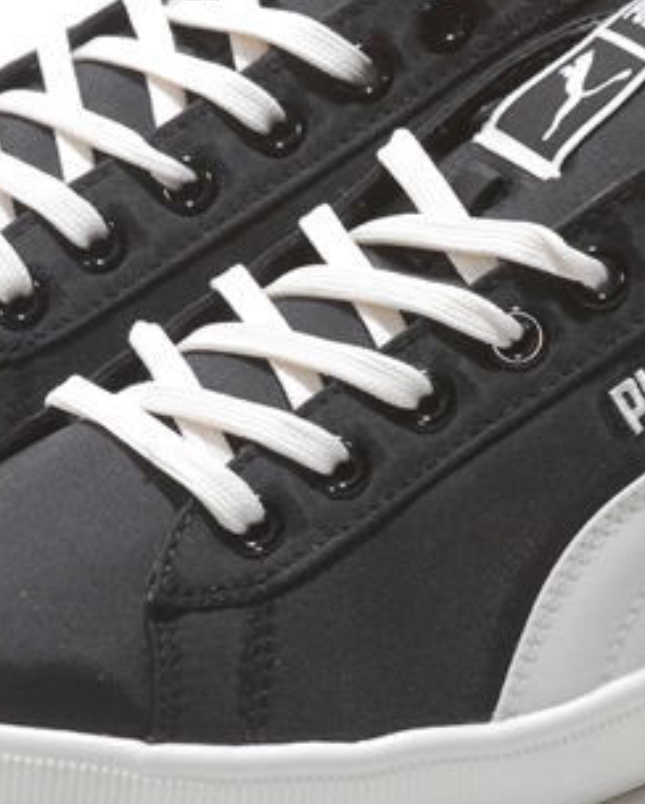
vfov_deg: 5.6
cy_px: 284
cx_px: 500
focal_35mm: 346
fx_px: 8248
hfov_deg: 4.5
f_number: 11
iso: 640
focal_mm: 85
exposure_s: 1/160
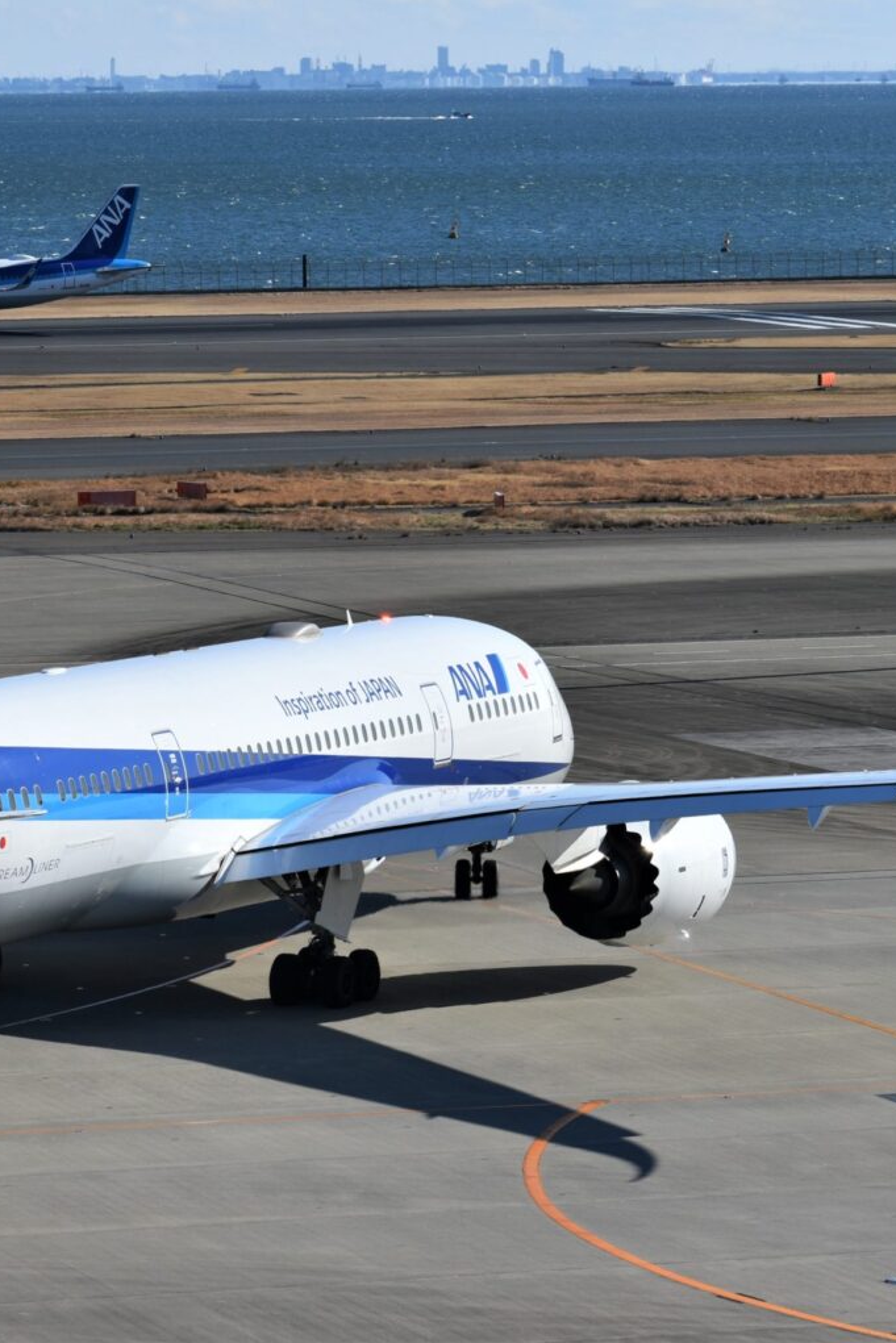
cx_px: 387
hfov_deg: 7.1
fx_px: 7240
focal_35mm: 194
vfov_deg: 10.6
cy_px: 671
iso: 100
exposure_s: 1/400
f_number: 10
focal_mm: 86
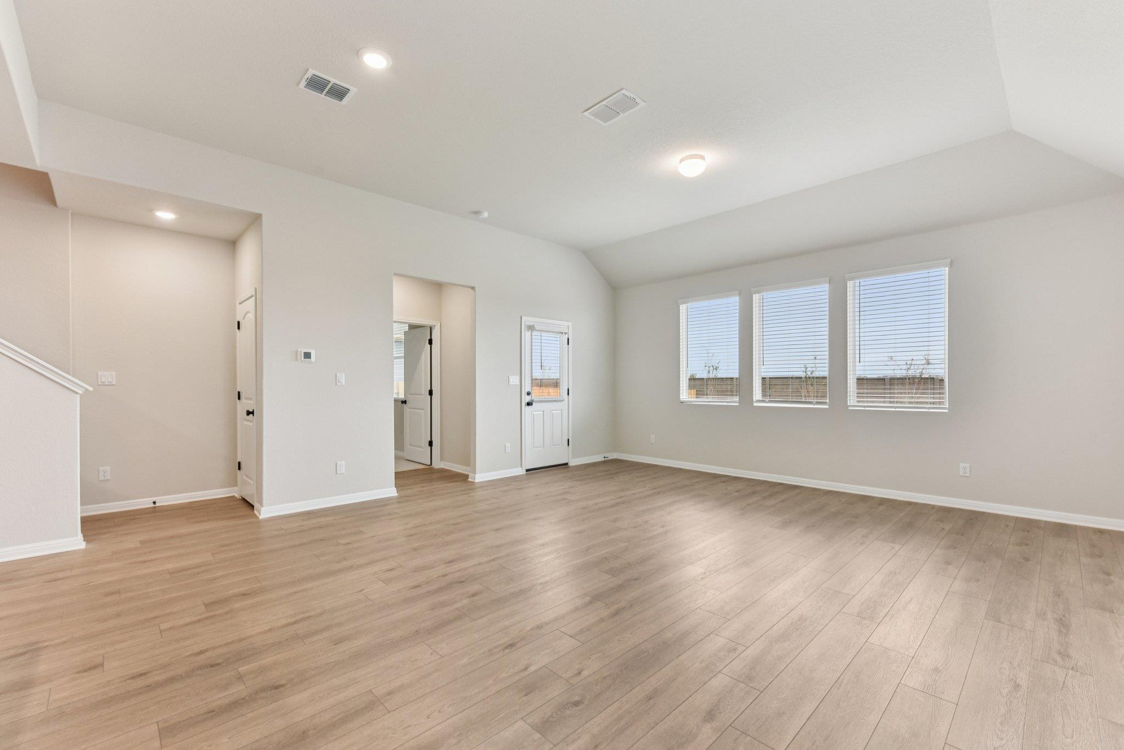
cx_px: 562
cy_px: 375
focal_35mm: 14
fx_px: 437
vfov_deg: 81.2
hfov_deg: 104.2
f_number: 8
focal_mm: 14
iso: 160
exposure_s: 1/15
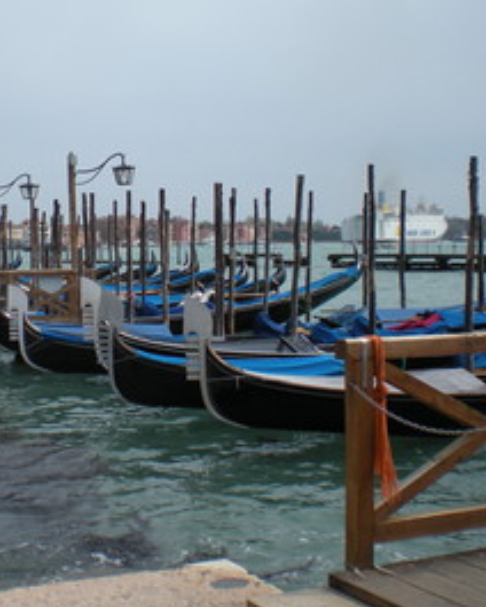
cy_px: 257
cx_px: 124
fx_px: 1133
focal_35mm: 63
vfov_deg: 30.0
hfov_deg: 24.0
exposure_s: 1/725
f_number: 4.6
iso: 64
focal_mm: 6.3
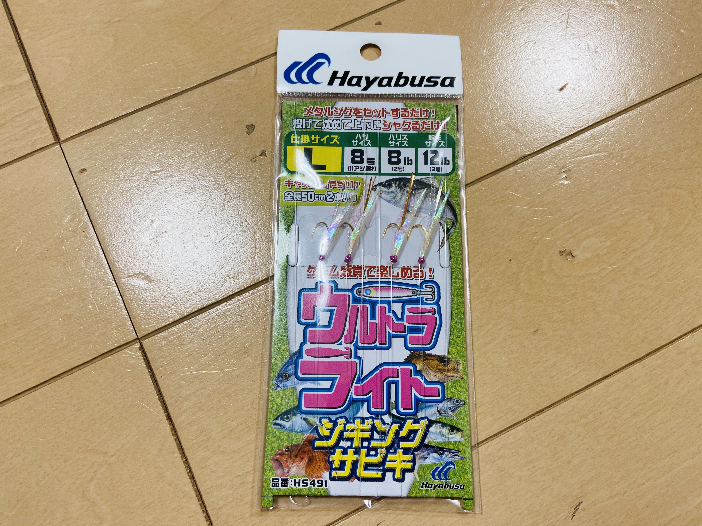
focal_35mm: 26
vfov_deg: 53.1
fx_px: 527
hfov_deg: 67.3
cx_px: 351
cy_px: 263
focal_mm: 4.25
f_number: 1.8
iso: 64
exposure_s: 1/60
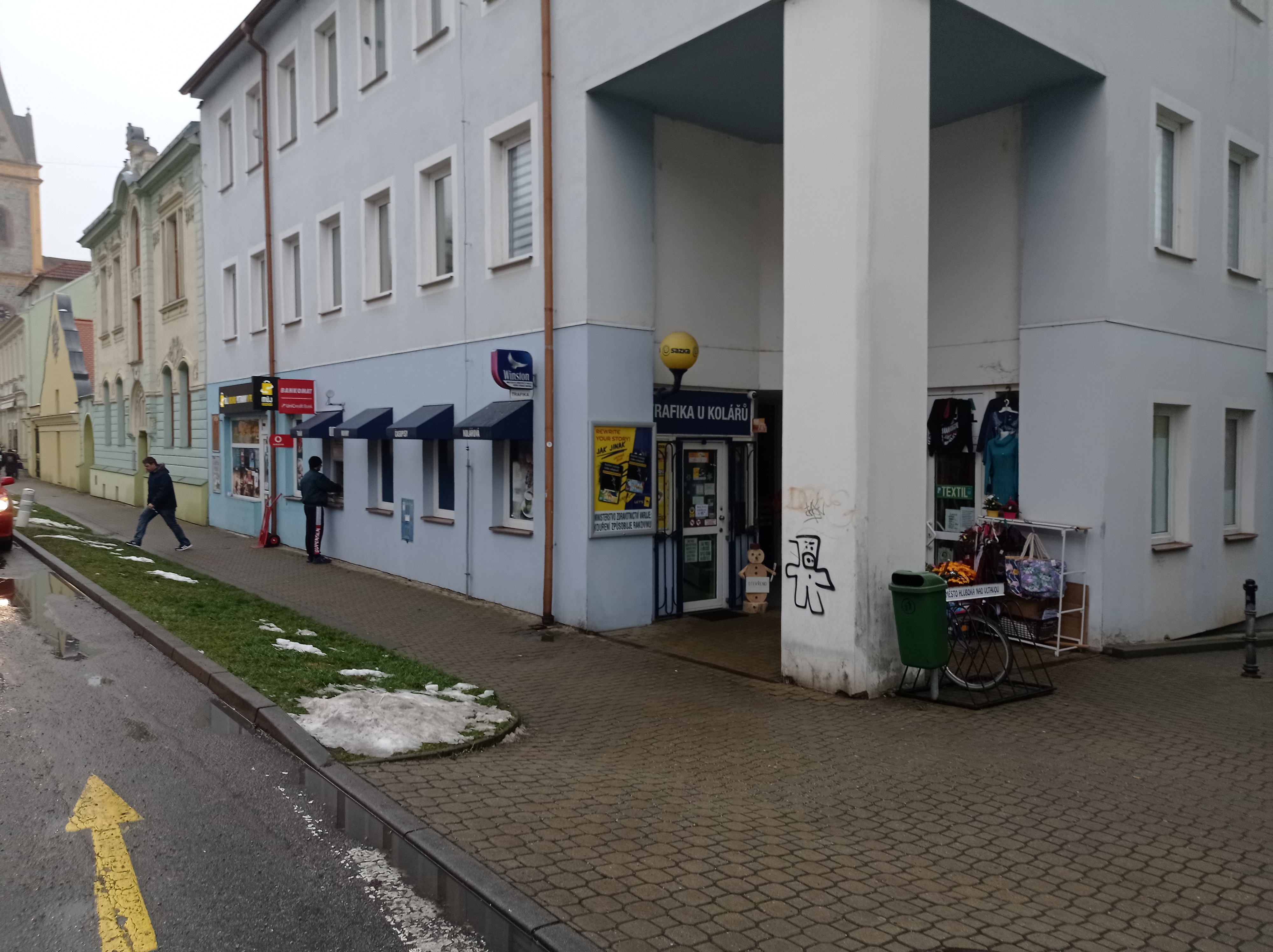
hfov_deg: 63.5
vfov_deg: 49.7
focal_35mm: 28
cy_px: 476
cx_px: 636
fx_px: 1029
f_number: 1.79
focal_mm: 4.7
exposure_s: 1/230
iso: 100
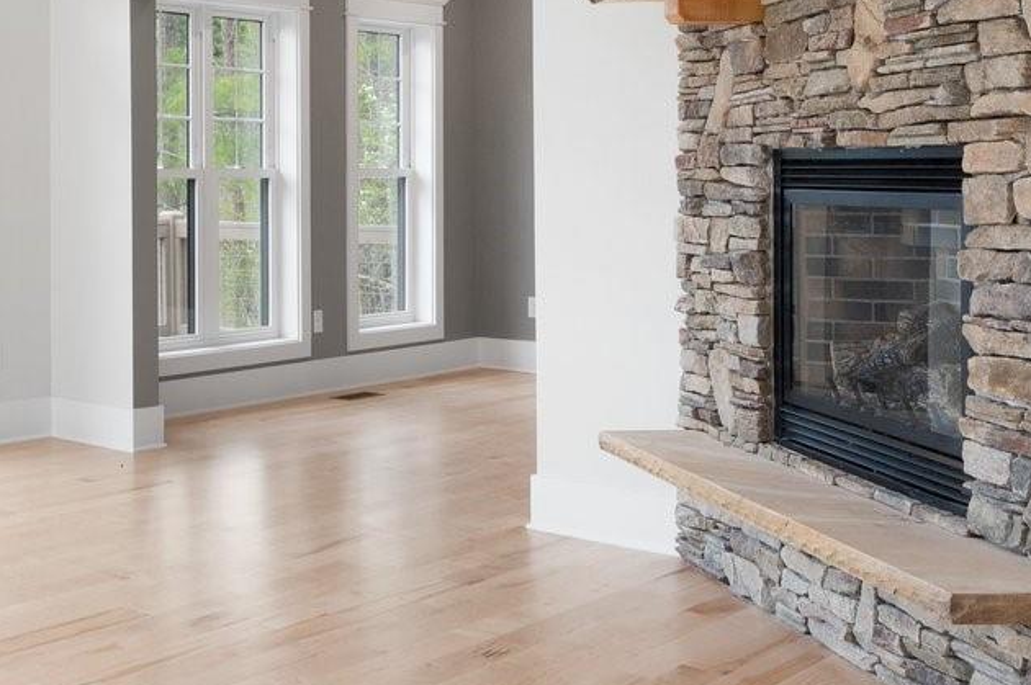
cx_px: -56
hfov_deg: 34.0
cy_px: 214
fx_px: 1488
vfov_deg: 25.8
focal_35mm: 52
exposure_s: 1/80
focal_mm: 16
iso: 200
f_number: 8
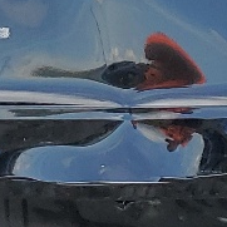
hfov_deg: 8.5
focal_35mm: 203
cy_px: -48
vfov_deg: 8.5
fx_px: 1506
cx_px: -93
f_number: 1.5
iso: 50
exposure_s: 1/714
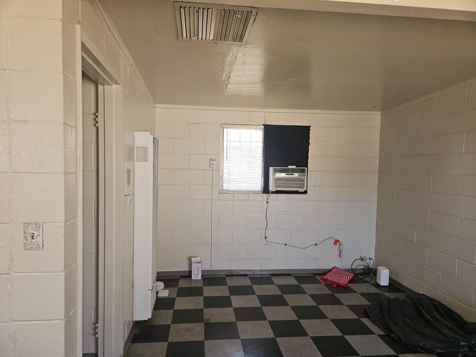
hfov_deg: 73.9
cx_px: 238
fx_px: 316
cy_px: 178
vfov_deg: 58.9
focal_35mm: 23
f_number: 1.8
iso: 64
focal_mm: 5.4
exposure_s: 1/60
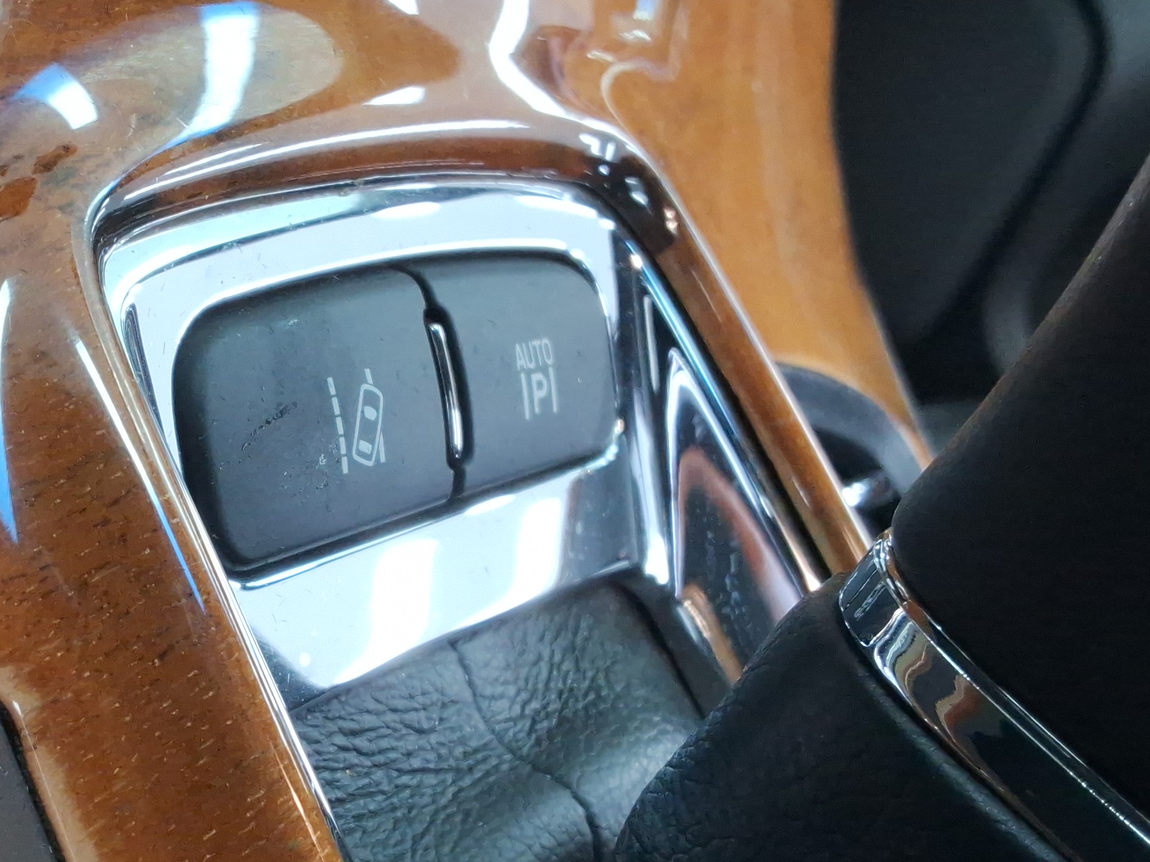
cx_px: 198
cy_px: 500
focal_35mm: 52
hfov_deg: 35.4
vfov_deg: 28.0
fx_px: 1727
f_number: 1.9
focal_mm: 2.91
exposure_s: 1/40
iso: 111
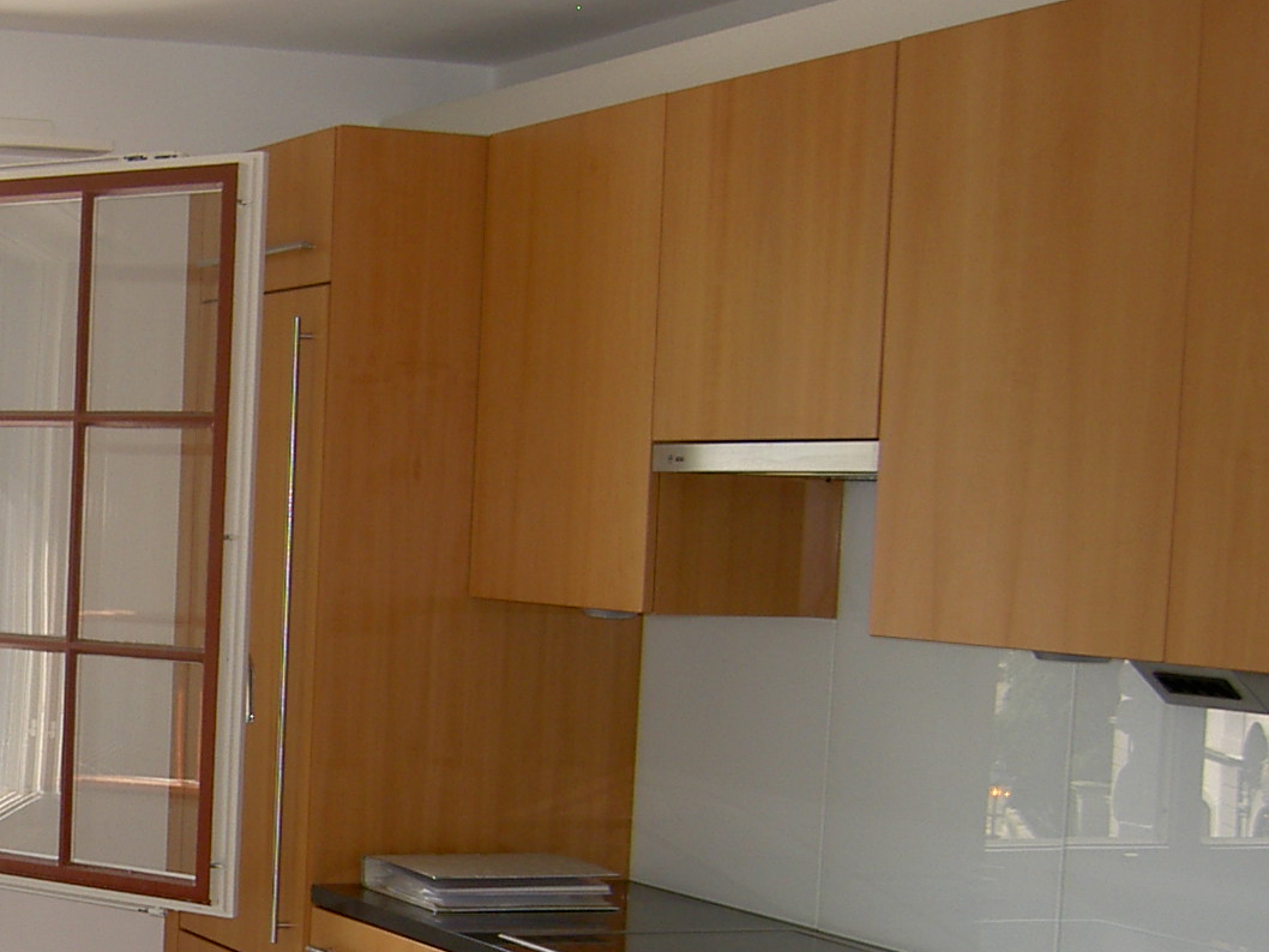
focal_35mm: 73
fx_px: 2677
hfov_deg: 25.2
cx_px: -38
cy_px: 793
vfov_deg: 19.9
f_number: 2.8
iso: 50
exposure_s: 1/100
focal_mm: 5.6
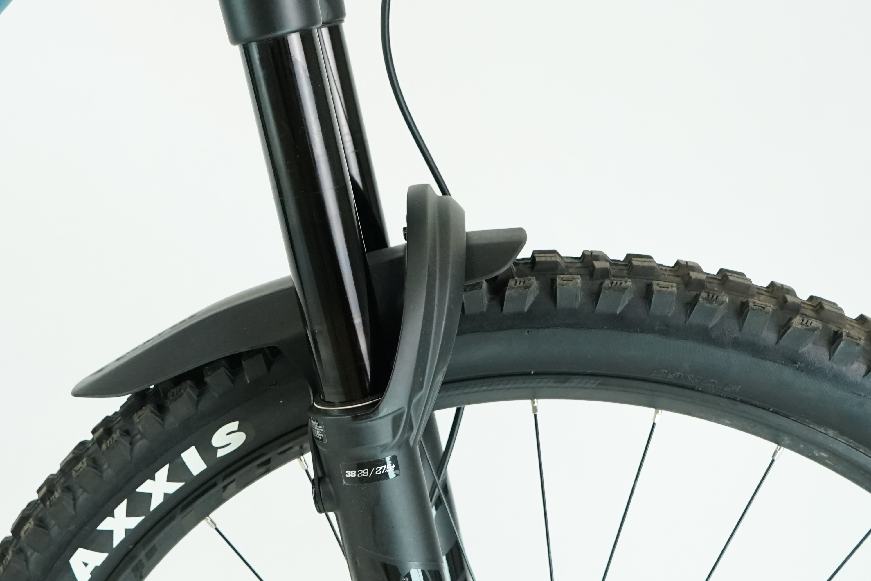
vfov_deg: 24.2
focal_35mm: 56
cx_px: 271
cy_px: 272
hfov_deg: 35.2
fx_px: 1355
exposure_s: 1/200
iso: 2000
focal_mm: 28
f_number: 5.6
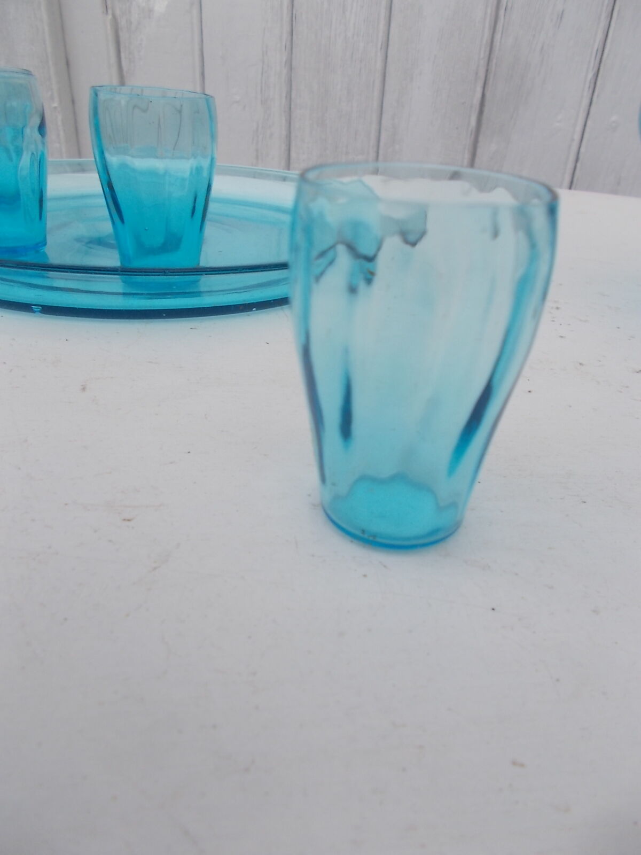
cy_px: 428
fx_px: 642
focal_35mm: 26
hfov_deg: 53.1
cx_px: 320
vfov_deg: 67.3
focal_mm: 4.6
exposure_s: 1/200
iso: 80
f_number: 3.2
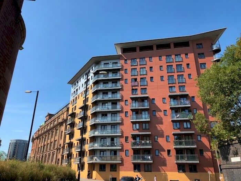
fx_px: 195
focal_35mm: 28
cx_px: 120
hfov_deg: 63.4
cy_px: 90
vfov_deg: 49.7
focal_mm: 3.99
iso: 20
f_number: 1.8
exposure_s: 1/1453
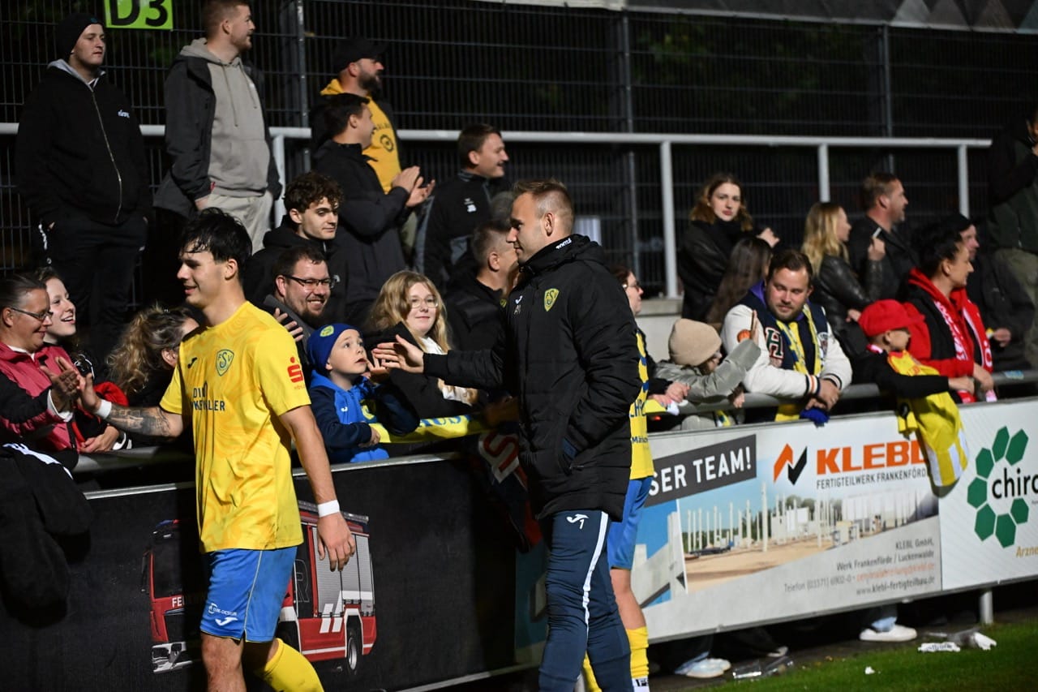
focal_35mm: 92
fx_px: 2652
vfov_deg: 14.9
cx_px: 519
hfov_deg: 22.1
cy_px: 346
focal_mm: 92
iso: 10000
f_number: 2.8
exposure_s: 1/1600
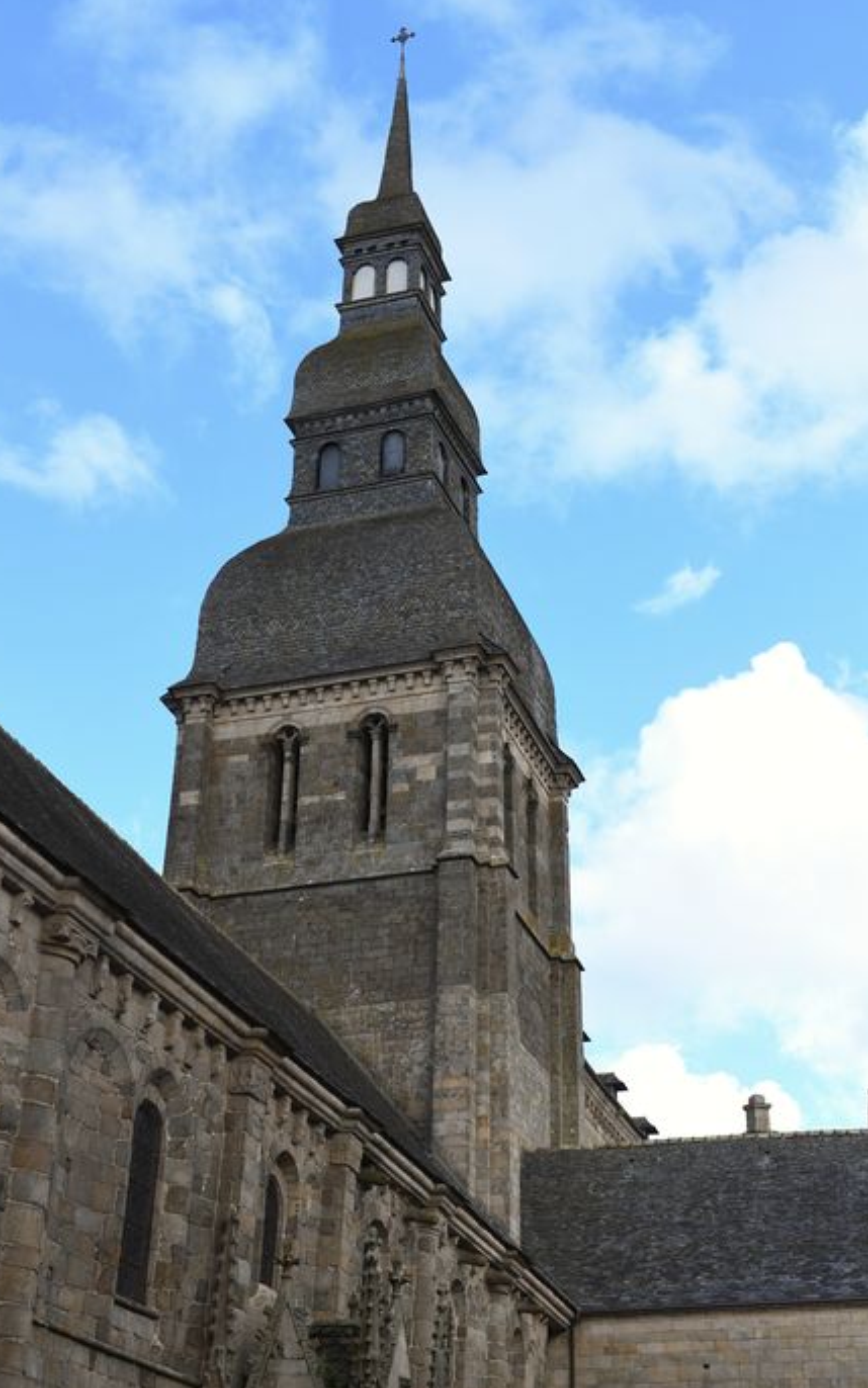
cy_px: 692
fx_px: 1967
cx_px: 412
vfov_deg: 38.9
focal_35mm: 52
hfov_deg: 24.9
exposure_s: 1/4000
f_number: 4
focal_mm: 50
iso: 640
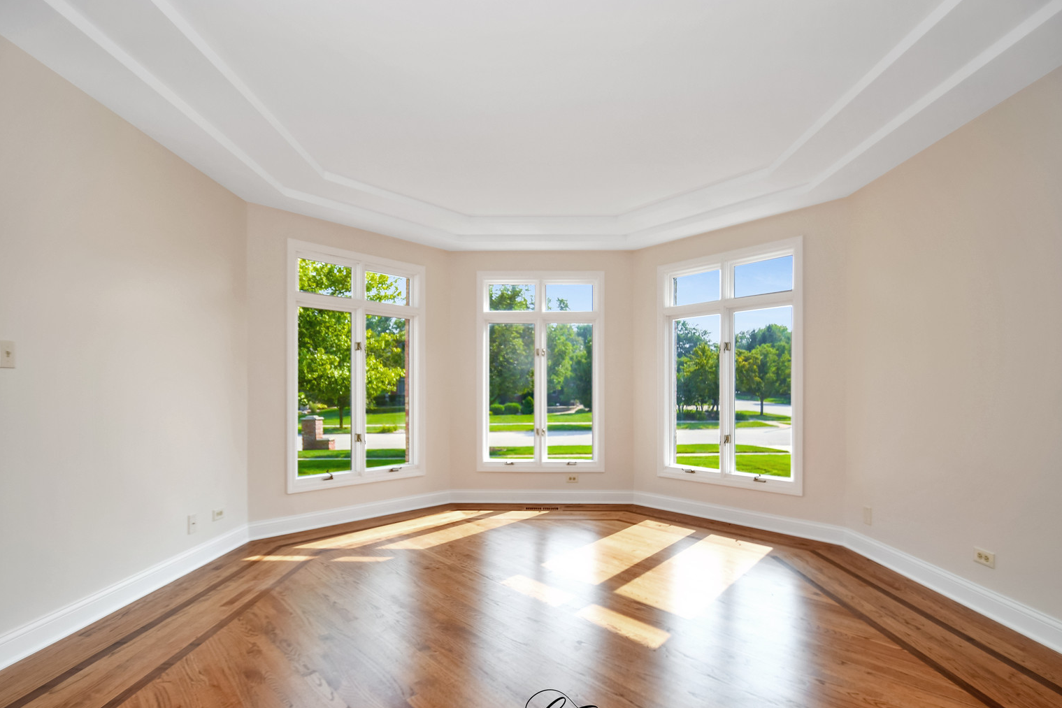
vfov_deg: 73.7
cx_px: 519
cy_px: 376
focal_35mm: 16
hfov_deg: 96.7
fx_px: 472
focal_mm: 10
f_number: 8
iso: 400
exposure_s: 1/1250
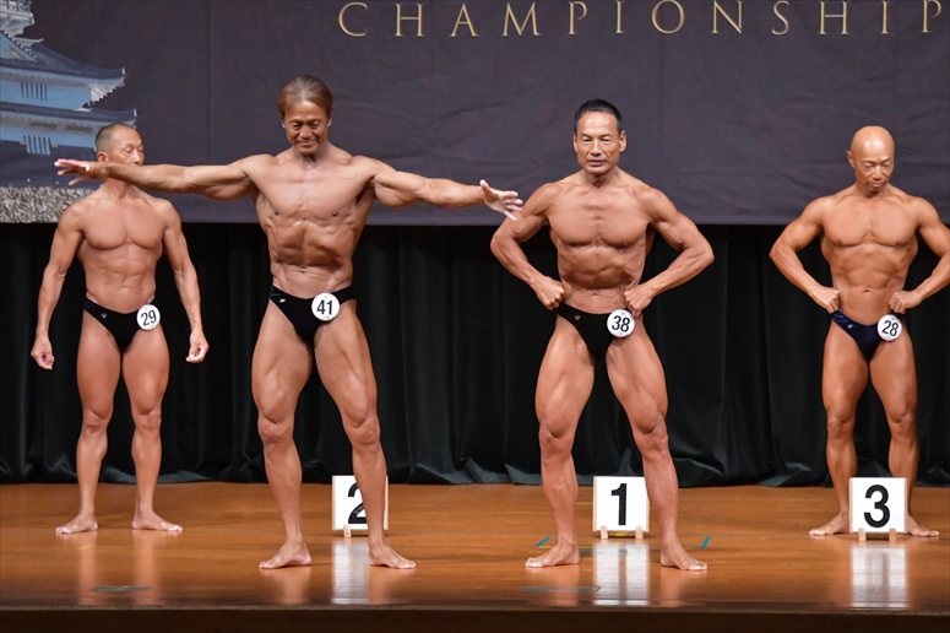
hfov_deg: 9.2
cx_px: 475
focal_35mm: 225
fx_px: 5935
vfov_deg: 6.1
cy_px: 316
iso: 6400
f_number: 5.6
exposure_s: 1/400
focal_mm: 150
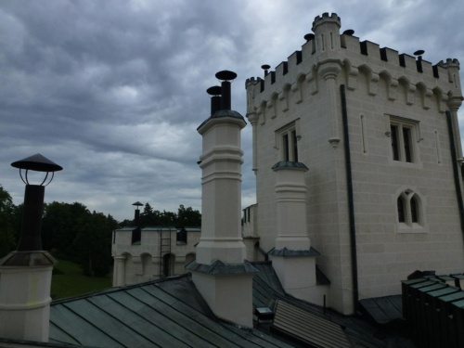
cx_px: 232
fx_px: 322
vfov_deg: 56.8
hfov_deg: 71.6
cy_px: 174
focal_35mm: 24
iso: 160
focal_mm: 4.3
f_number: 4
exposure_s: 1/2000
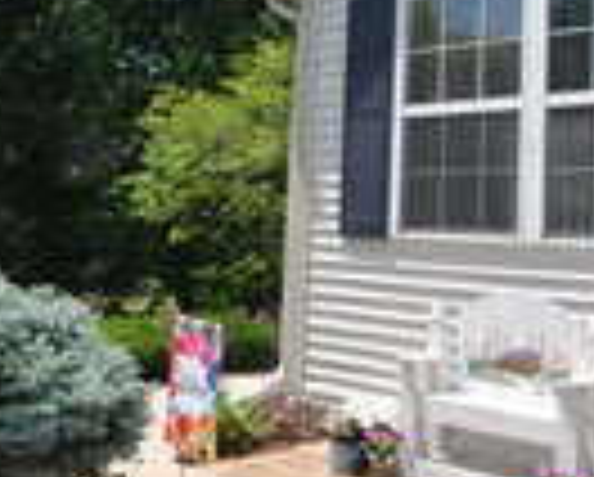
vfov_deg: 29.4
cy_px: 142
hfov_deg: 36.4
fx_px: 898
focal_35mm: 51
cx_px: 216
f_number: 13
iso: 200
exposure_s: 1/200
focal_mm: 10
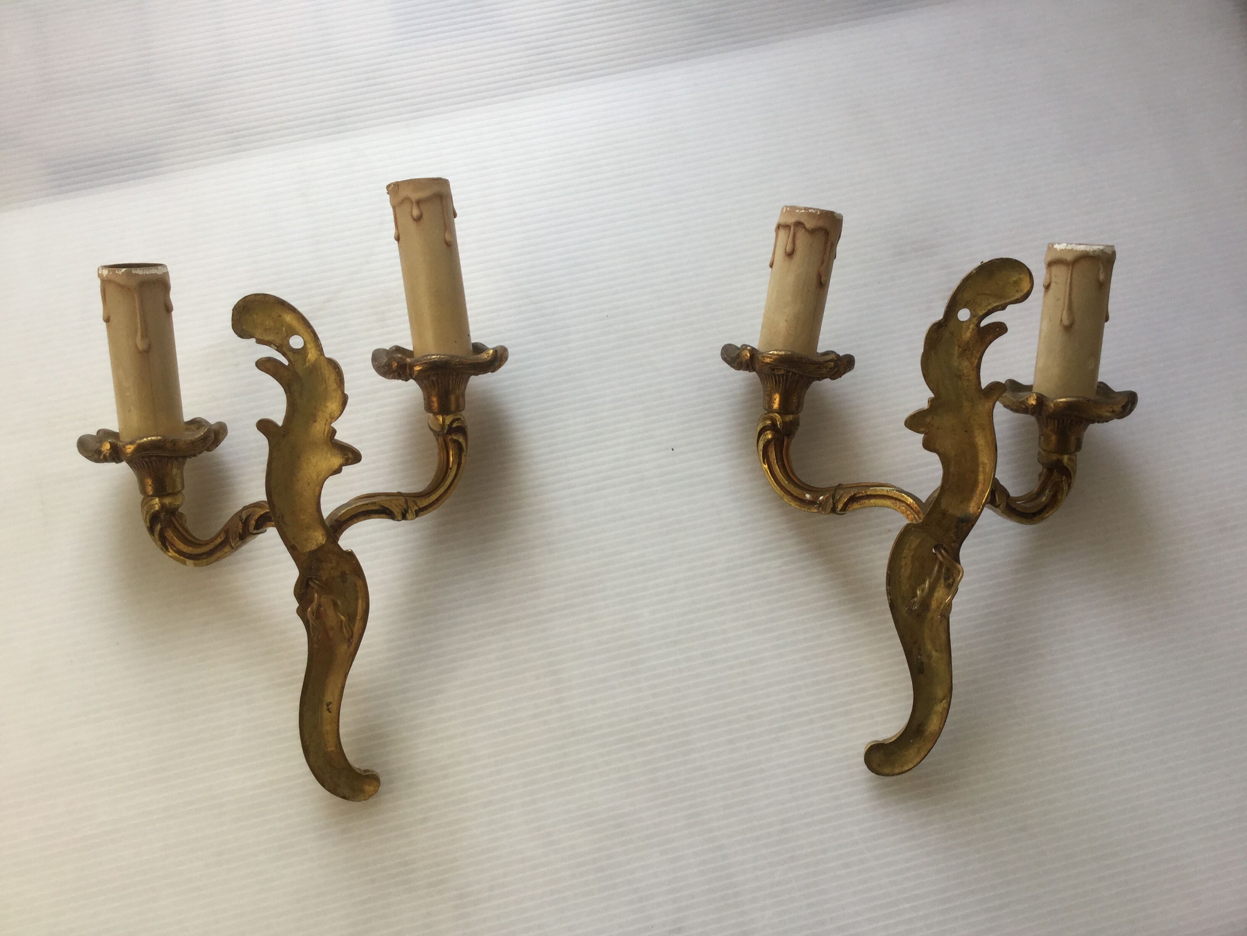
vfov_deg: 45.4
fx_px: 1117
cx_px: 624
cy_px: 468
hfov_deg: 58.4
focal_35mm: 31
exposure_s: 1/50
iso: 32
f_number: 2.4
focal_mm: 3.3
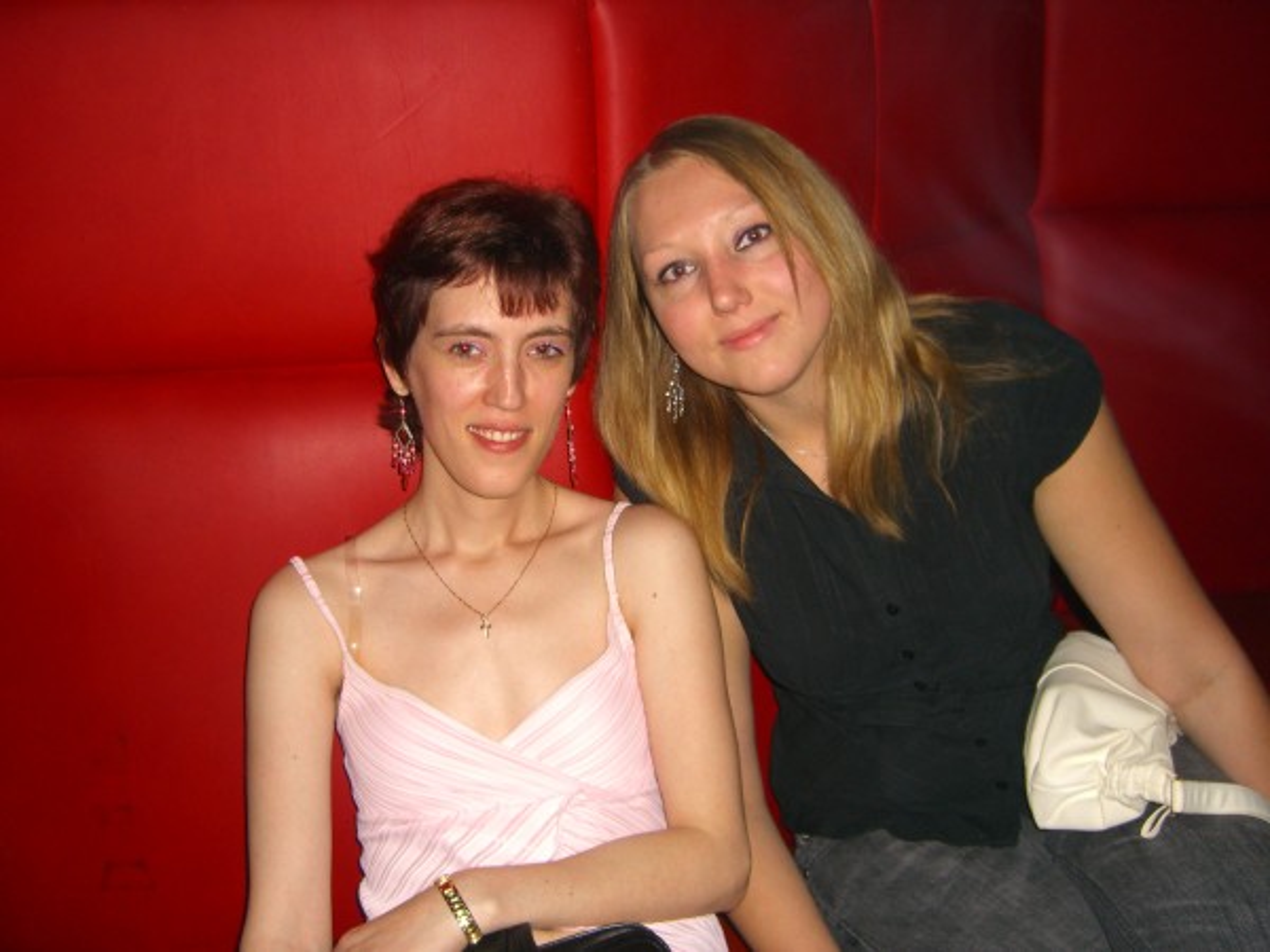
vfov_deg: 37.7
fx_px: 1394
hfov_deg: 49.0
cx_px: 635
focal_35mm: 38
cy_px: 476
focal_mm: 7.9
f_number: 2.8
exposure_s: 1/60
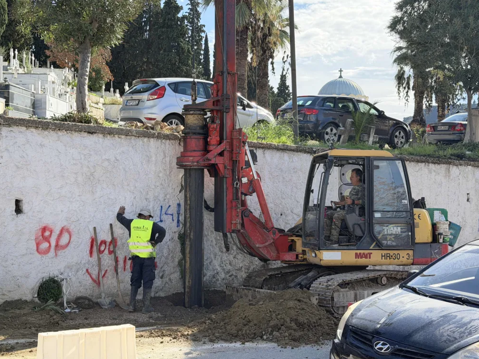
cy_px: 181
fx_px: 678
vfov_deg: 29.7
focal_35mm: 49
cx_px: 235
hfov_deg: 38.9
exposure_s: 1/3534
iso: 100
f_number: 1.78
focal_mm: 6.76
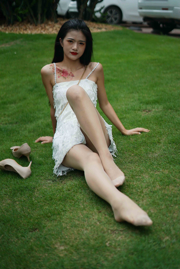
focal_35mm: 50
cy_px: 134
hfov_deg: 27.0
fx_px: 374
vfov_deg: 39.6
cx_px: 90
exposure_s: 1/8000
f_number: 1.8
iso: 250
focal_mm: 50
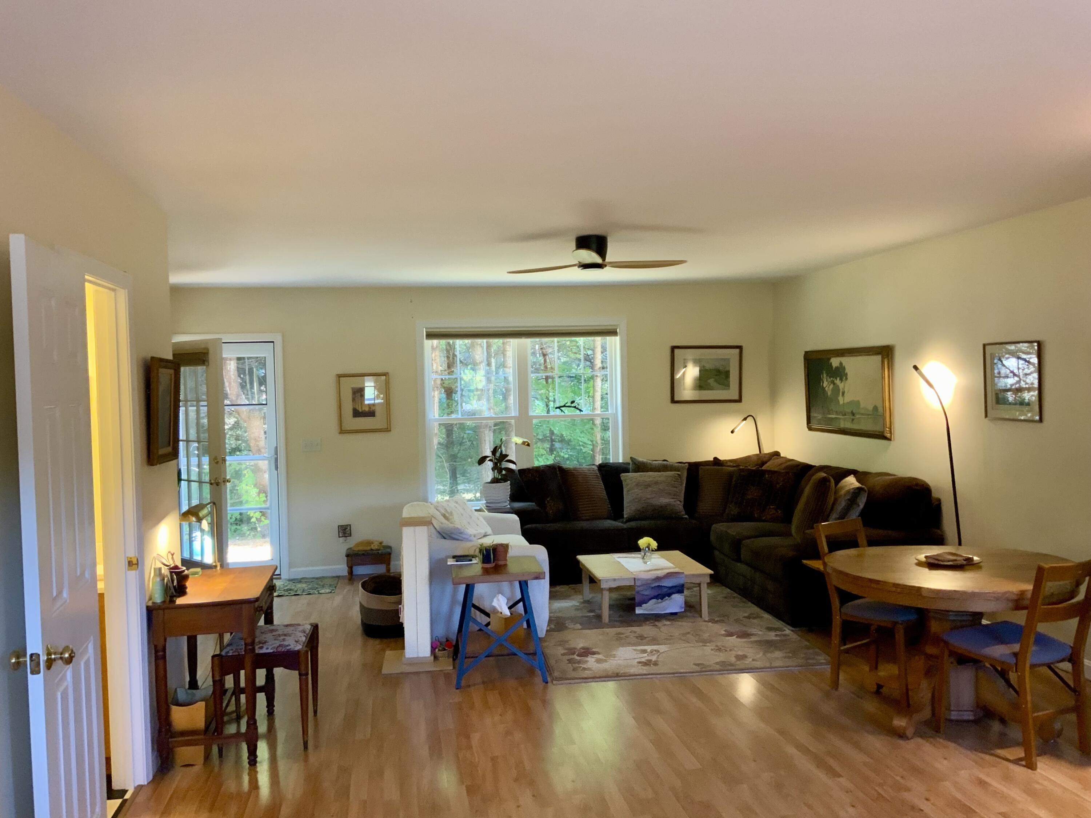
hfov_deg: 61.7
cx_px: 546
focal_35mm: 29
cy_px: 409
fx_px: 914
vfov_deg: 48.2
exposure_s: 1/60
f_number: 1.8
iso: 200
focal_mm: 3
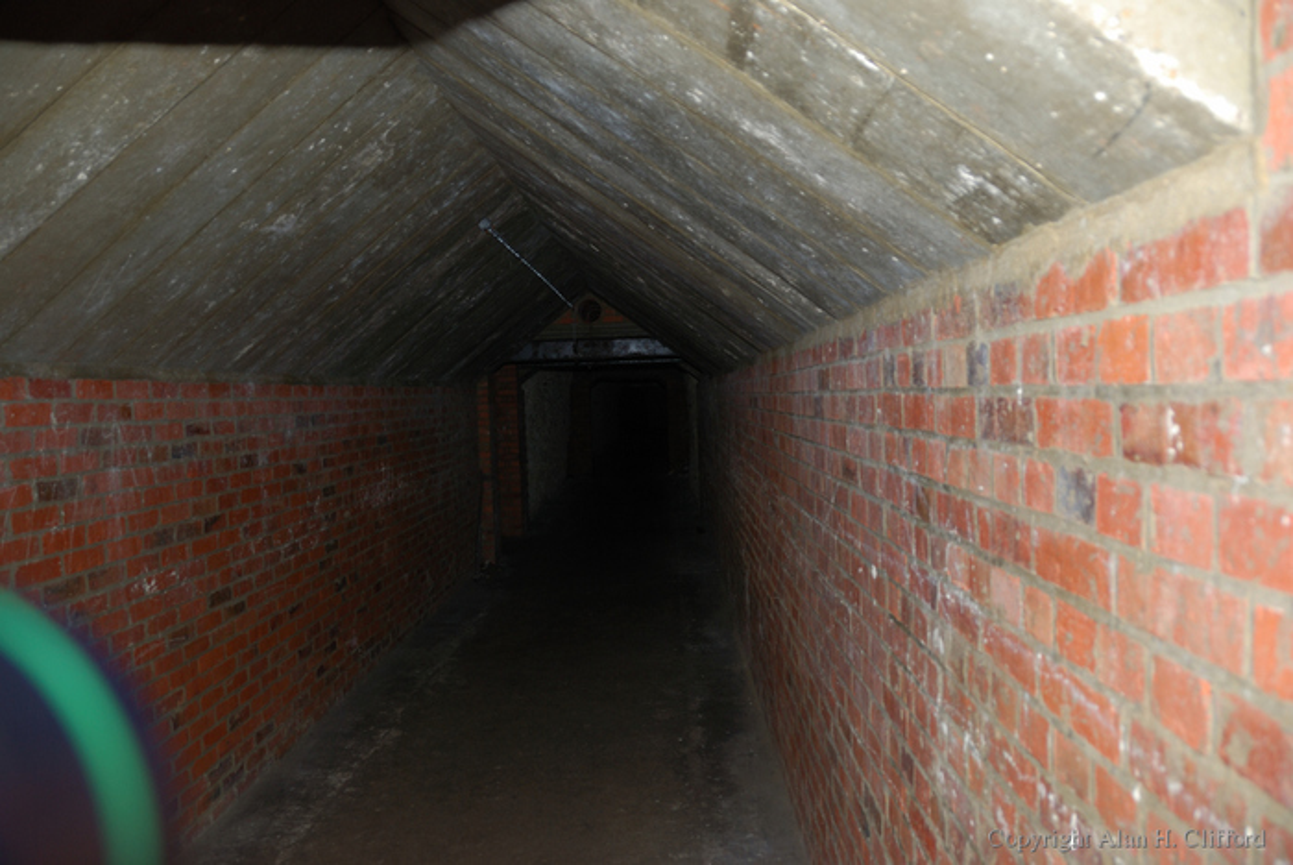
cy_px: 432
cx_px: 646
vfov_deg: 48.0
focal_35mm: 27
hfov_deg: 67.3
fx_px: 971
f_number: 4
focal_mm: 18
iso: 100
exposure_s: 1/60
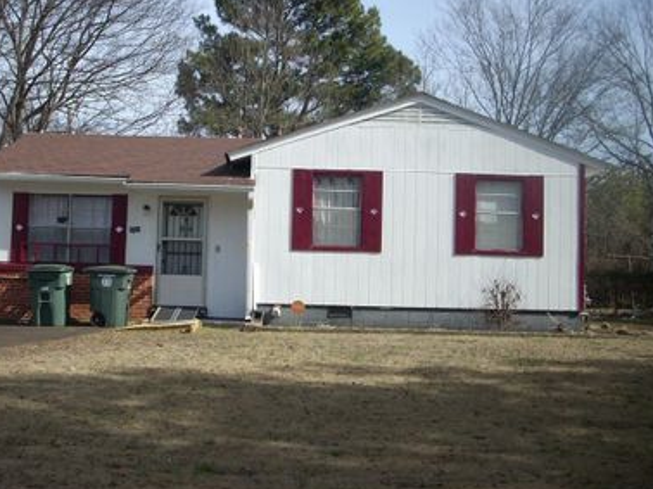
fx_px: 924
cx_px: 245
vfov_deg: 29.6
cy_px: 200
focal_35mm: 49
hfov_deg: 38.7
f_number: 5.6
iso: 64
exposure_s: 1/297
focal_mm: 6.2
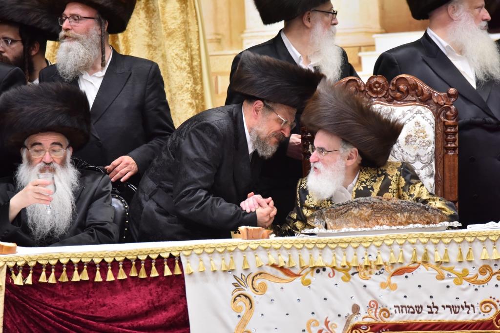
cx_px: 250
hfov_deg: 4.6
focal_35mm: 450
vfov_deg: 3.1
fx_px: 6250
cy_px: 166
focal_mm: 450
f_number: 6
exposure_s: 1/200
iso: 2000
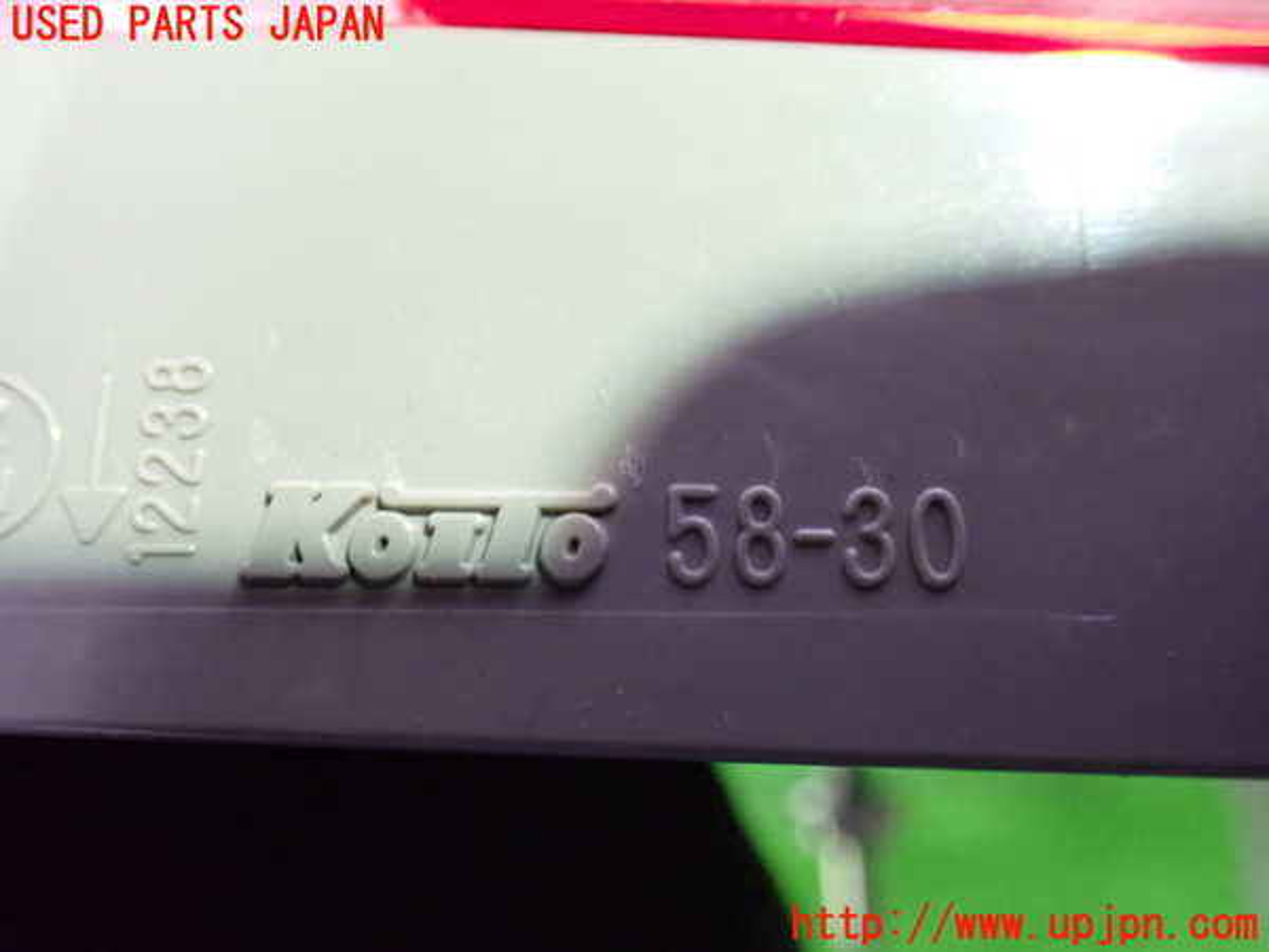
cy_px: 476
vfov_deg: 46.8
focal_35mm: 30
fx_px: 1100
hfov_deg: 60.0
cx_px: 634
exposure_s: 1/30
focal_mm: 5.4
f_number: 2.3
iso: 1250
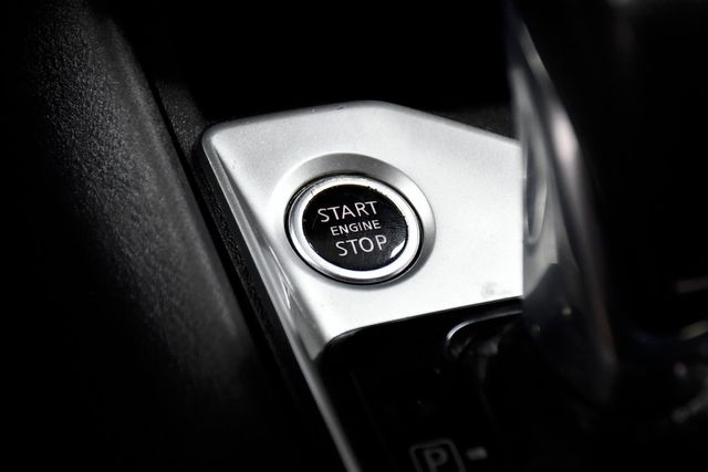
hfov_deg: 19.5
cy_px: 236
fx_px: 2065
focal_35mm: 105
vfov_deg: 13.0
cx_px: 354
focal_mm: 70
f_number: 5
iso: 2500
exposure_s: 1/250
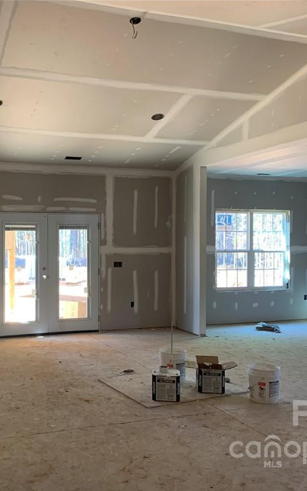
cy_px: 246
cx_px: 93
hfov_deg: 34.0
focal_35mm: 37
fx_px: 495
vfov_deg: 52.7
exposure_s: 1/60
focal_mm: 4.25
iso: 125
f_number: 1.8
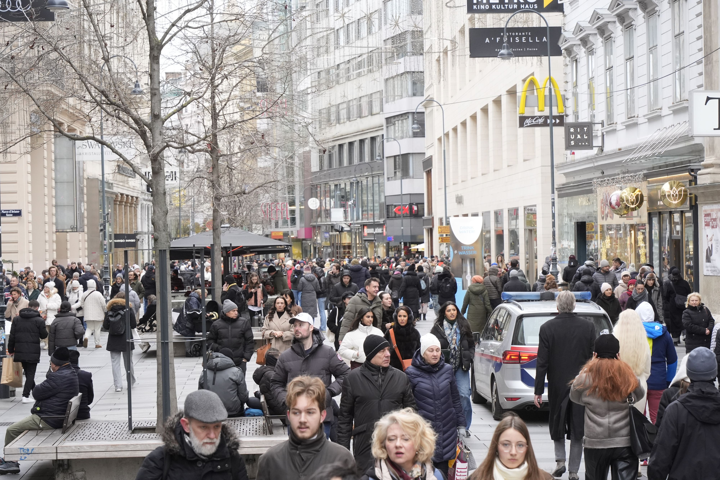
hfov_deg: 21.0
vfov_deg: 14.1
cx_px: 360
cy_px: 240
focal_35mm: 97
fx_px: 1940
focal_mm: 97
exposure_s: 1/160
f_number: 10
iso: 2000
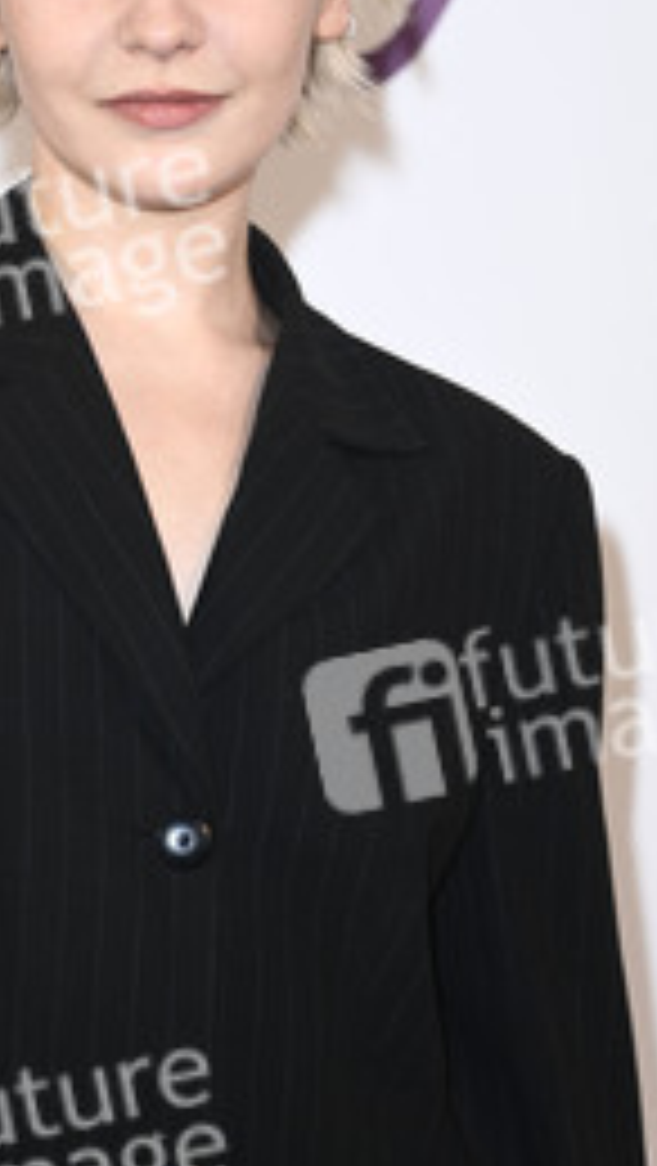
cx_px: 126
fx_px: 6091
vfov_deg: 10.9
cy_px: 482
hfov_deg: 6.2
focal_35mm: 197
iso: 800
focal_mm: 122
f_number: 5.6
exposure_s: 1/250
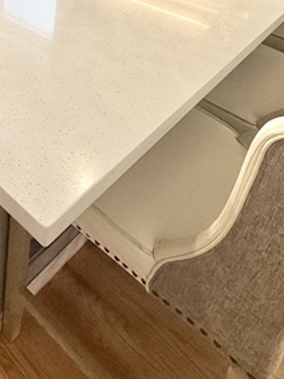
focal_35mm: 38
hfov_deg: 33.1
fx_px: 416
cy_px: -48
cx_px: -25
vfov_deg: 39.2
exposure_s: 1/120
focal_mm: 2.22
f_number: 2.2
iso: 100
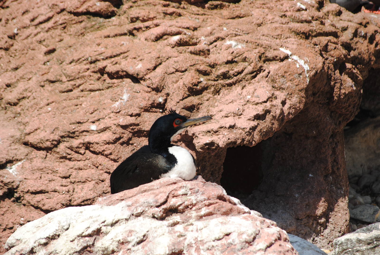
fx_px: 3170
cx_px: 190
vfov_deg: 4.6
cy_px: 128
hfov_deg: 6.9
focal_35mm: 300
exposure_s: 1/200
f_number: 8
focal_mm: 200
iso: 100
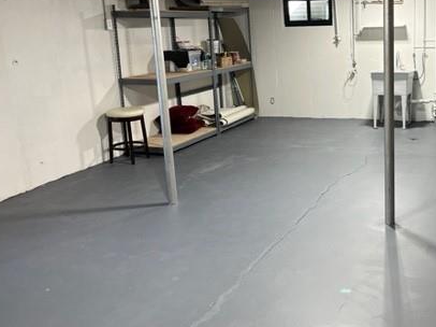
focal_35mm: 41
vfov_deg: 34.9
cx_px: 335
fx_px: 516
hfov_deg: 44.1
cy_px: 122
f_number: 1.6
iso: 125
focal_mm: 5.1
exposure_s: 1/120
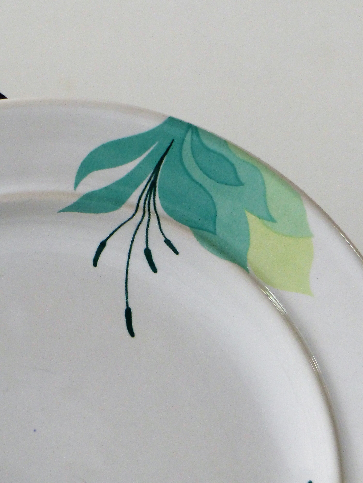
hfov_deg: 3.9
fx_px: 5313
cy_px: 242
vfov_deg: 5.2
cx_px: 182
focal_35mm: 380
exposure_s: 1/100
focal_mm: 62.1
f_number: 2.8
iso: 200
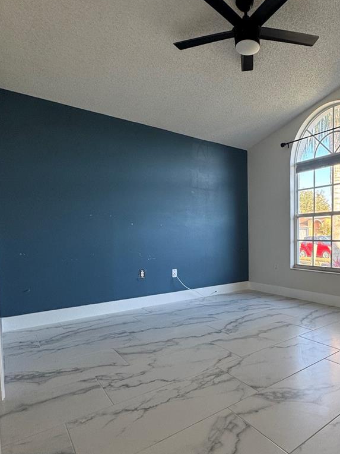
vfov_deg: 76.1
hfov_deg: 57.4
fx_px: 288
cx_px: 262
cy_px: 253
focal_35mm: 22
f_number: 2.2
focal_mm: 2.22
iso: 80
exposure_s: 1/99
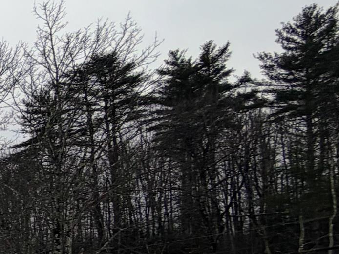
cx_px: -399
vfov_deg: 21.5
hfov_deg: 17.3
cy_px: 325
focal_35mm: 62
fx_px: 607
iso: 25
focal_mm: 2.22
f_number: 2.2
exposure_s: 1/770
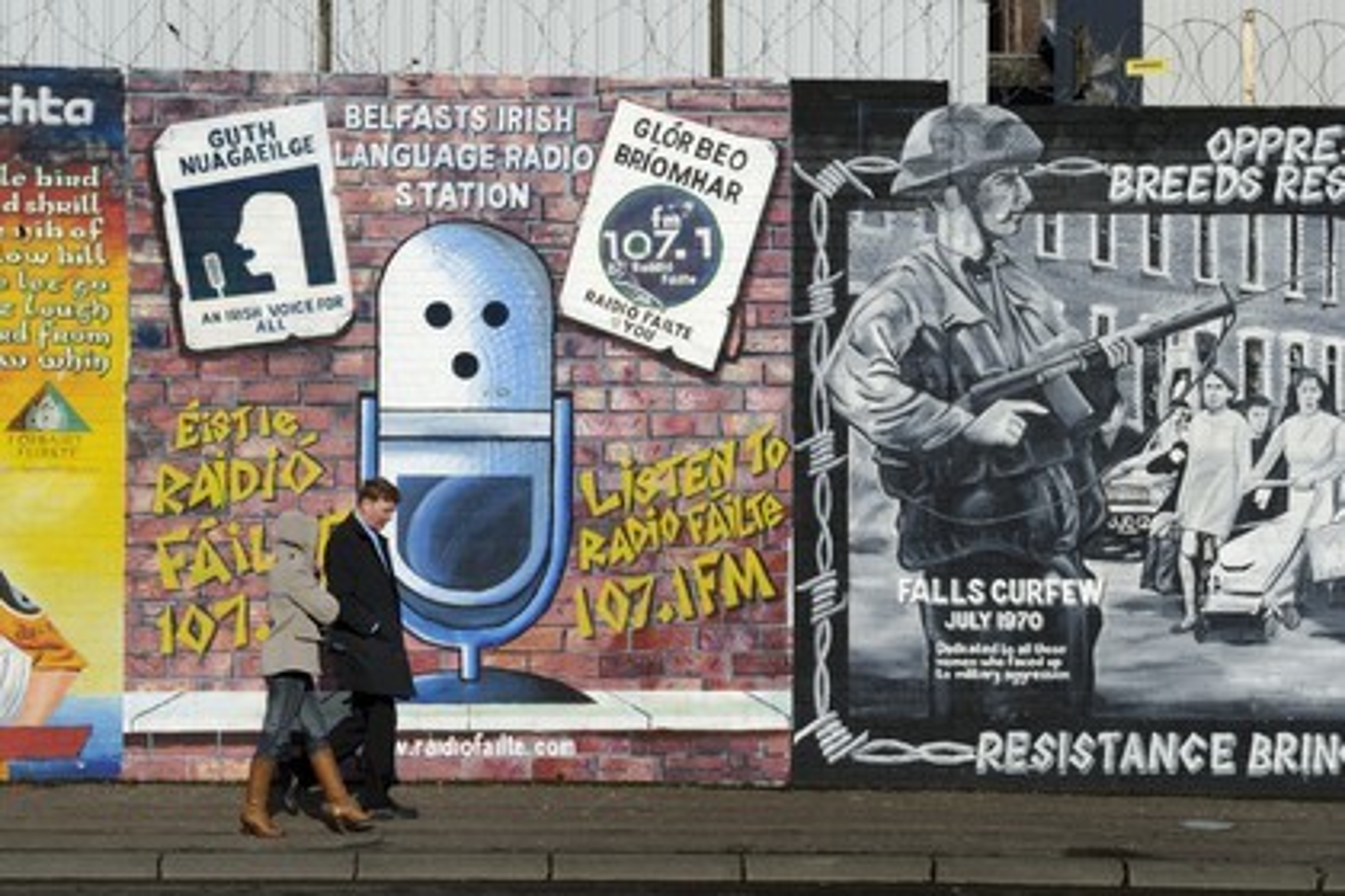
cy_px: 448
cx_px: 672
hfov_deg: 34.5
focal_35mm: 58
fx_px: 2167
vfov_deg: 23.4
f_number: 18
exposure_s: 1/320
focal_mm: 58
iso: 400
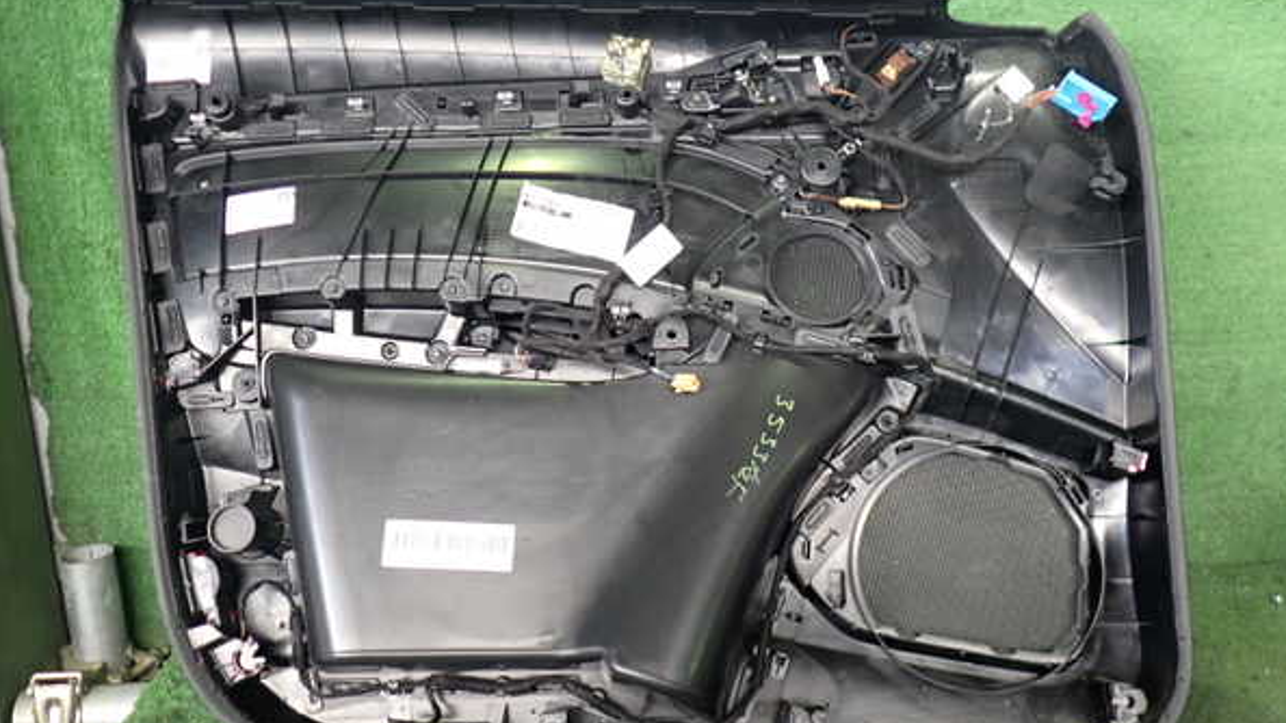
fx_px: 1125
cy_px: 353
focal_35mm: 33
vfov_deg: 35.6
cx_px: 647
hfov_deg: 59.5
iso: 250
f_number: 2.3
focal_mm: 5.4
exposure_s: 1/30
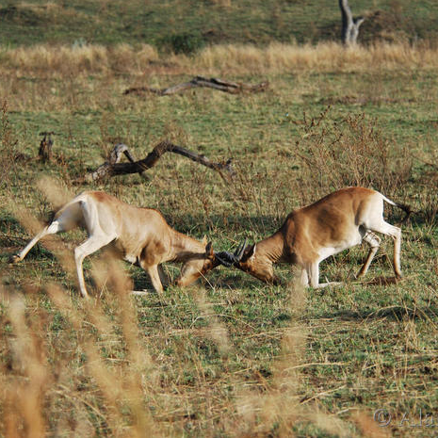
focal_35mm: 279
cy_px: 219
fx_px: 3989
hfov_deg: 6.3
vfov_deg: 6.3
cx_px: 264
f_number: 5
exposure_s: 1/320
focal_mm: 145
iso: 100
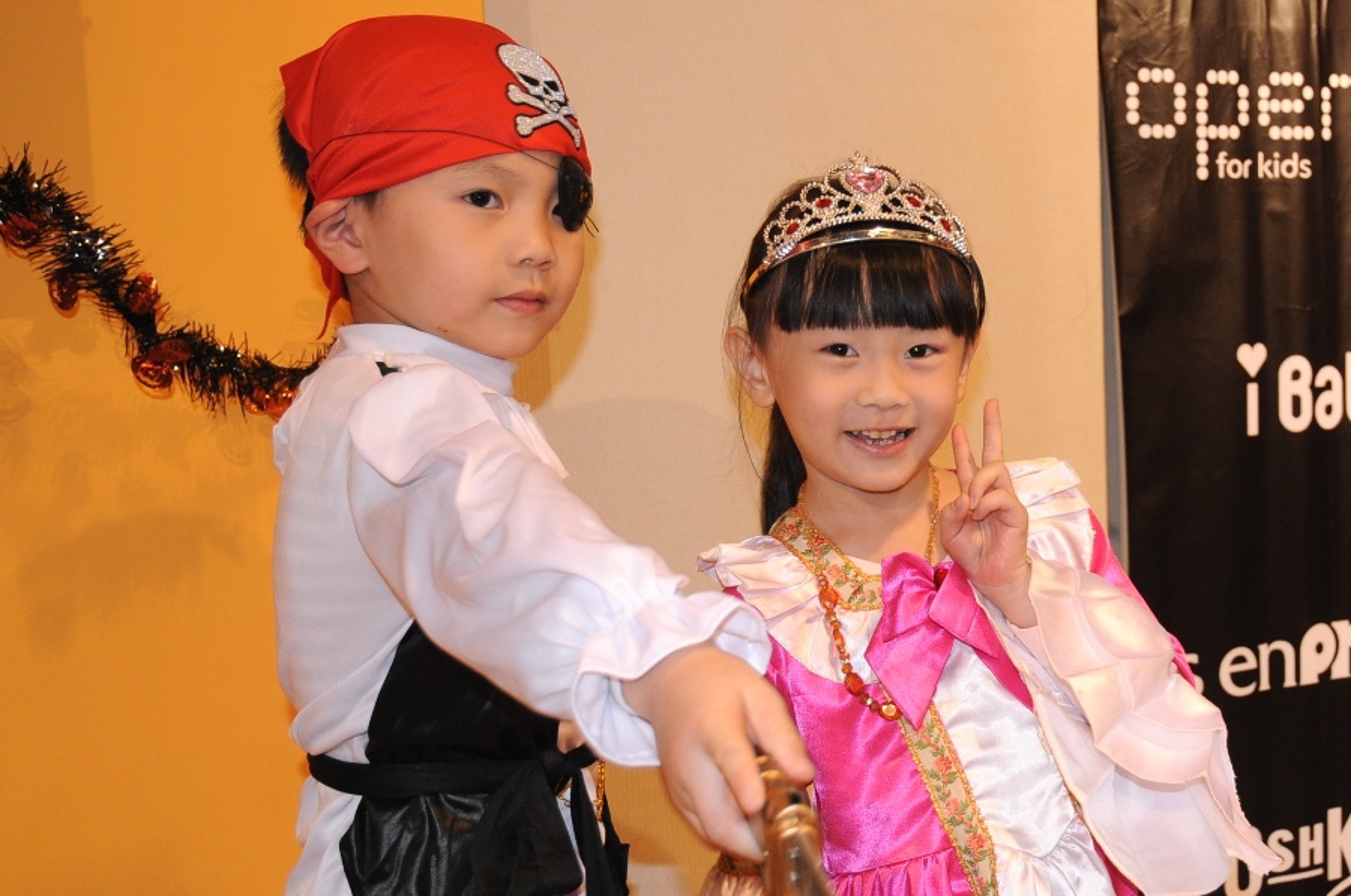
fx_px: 1405
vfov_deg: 35.4
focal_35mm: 38
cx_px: 676
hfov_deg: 51.4
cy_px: 448
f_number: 4
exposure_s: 1/25
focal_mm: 25
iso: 400
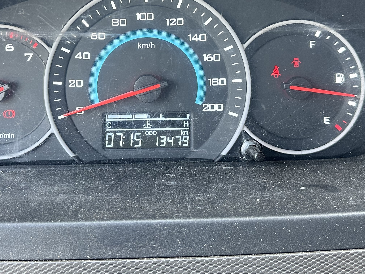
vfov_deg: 29.6
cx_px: 130
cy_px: 55
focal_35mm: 48
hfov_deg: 39.3
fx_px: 506
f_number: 1.78
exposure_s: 1/74
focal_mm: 6.86
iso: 250
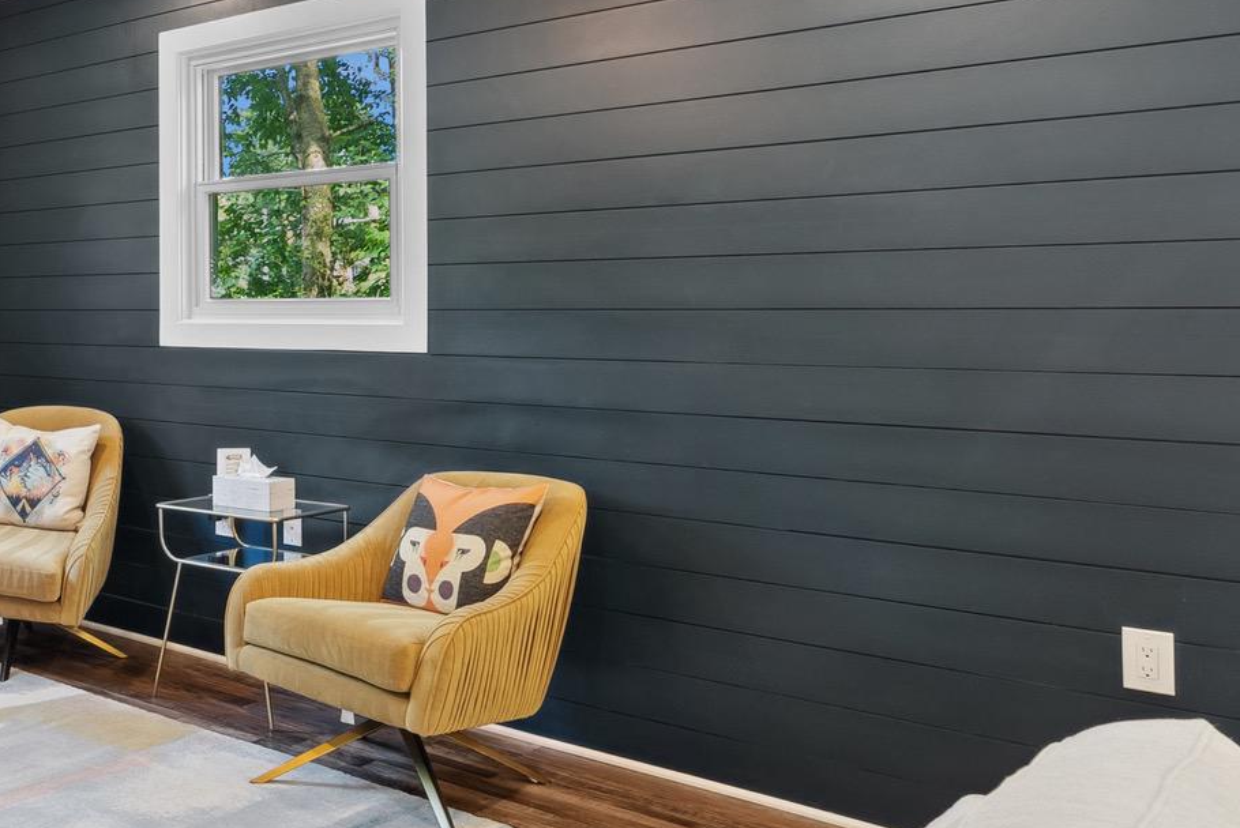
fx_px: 1241
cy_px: 281
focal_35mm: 36
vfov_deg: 36.6
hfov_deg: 46.4
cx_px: 63
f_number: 8
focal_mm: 16
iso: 320
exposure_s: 1/3.33
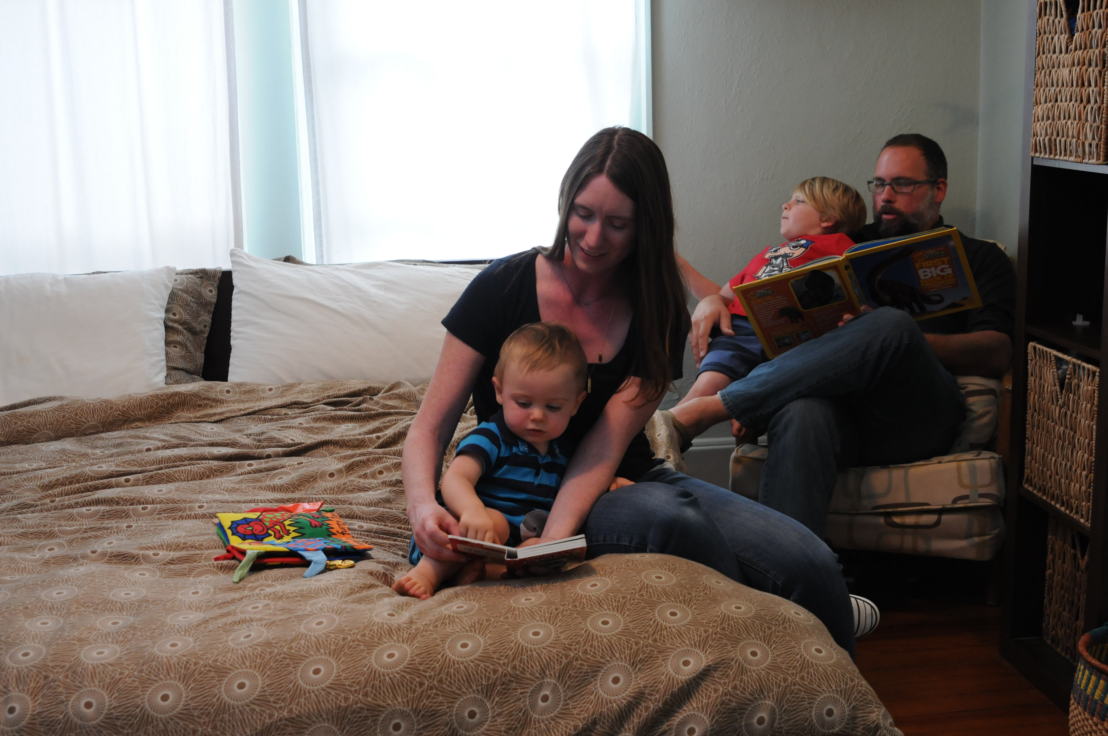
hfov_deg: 41.2
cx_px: 554
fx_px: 1476
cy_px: 368
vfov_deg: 28.0
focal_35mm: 48
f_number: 4
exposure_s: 1/30
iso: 800
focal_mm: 32
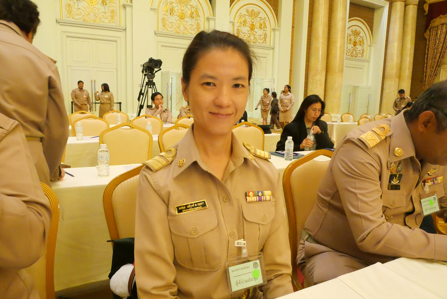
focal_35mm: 24
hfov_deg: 73.7
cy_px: 150
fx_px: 298
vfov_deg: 53.2
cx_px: 224
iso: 6400
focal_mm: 12
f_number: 7.1
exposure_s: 1/30
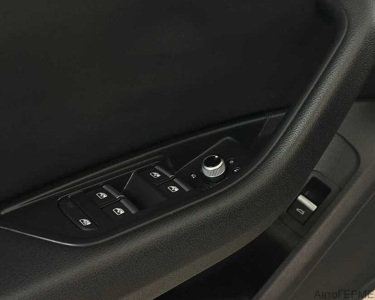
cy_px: 150
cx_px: 182
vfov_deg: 29.7
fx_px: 566
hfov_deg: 36.7
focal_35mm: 51
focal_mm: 6.86
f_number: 1.78
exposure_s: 1/33
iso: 400
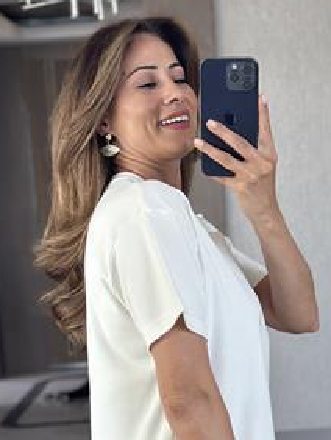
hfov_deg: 17.2
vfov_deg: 22.5
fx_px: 1095
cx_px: 205
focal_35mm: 86
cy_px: 328
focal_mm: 6.86
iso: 125
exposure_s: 1/150
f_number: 1.78
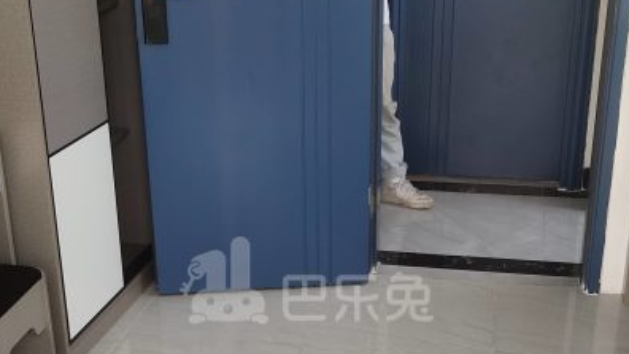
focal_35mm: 66
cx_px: 307
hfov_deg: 31.9
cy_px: 281
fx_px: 1101
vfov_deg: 18.1
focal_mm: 4.35
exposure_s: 1/100
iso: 174
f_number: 1.8
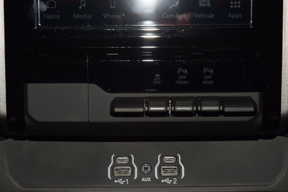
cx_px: 144
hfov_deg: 19.5
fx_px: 840
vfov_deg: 13.0
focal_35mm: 105
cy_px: 96
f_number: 8
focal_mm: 70
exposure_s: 1/125
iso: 100
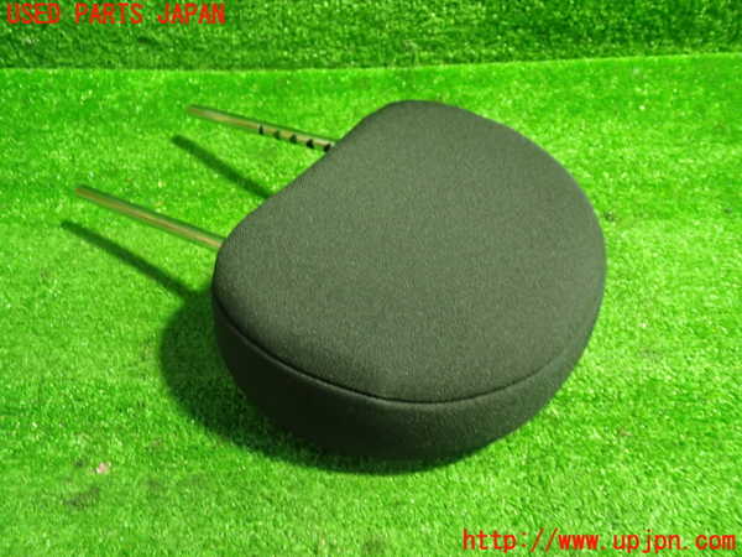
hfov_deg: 60.0
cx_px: 371
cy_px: 278
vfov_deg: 46.8
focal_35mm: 30
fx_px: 643
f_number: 2.3
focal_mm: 5.4
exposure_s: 1/30
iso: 640
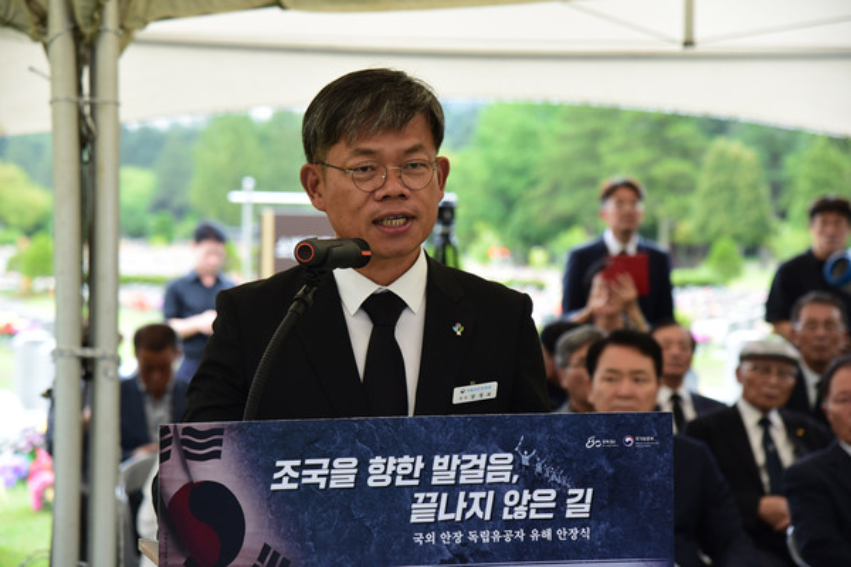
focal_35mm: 100
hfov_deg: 20.4
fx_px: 2364
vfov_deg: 13.7
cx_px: 426
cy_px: 284
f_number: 5.6
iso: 1000
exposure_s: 1/125
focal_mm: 100
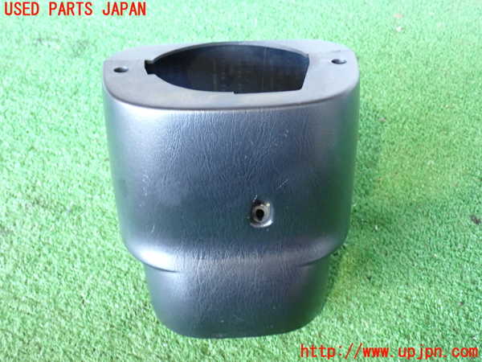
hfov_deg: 49.0
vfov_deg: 37.7
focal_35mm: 38
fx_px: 529
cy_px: 181
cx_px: 241
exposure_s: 1/40
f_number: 2.7
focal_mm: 6.83
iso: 800
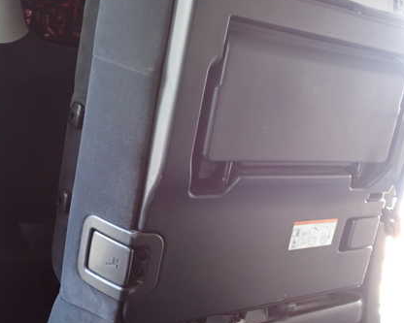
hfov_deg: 41.1
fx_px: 538
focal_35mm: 45
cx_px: 219
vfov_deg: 33.4
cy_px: 157
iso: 250
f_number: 2.4
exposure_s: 1/30
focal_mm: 5.79
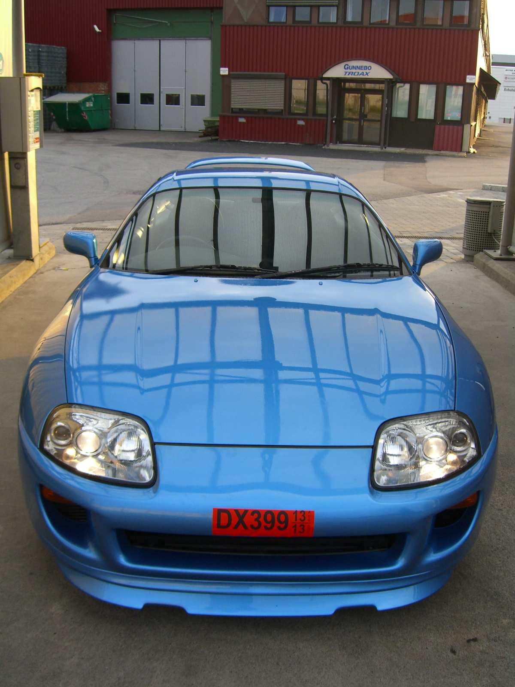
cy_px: 344
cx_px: 258
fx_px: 754
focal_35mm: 38
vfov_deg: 49.0
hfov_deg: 37.7
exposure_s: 1/125
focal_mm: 7.9
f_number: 2.8
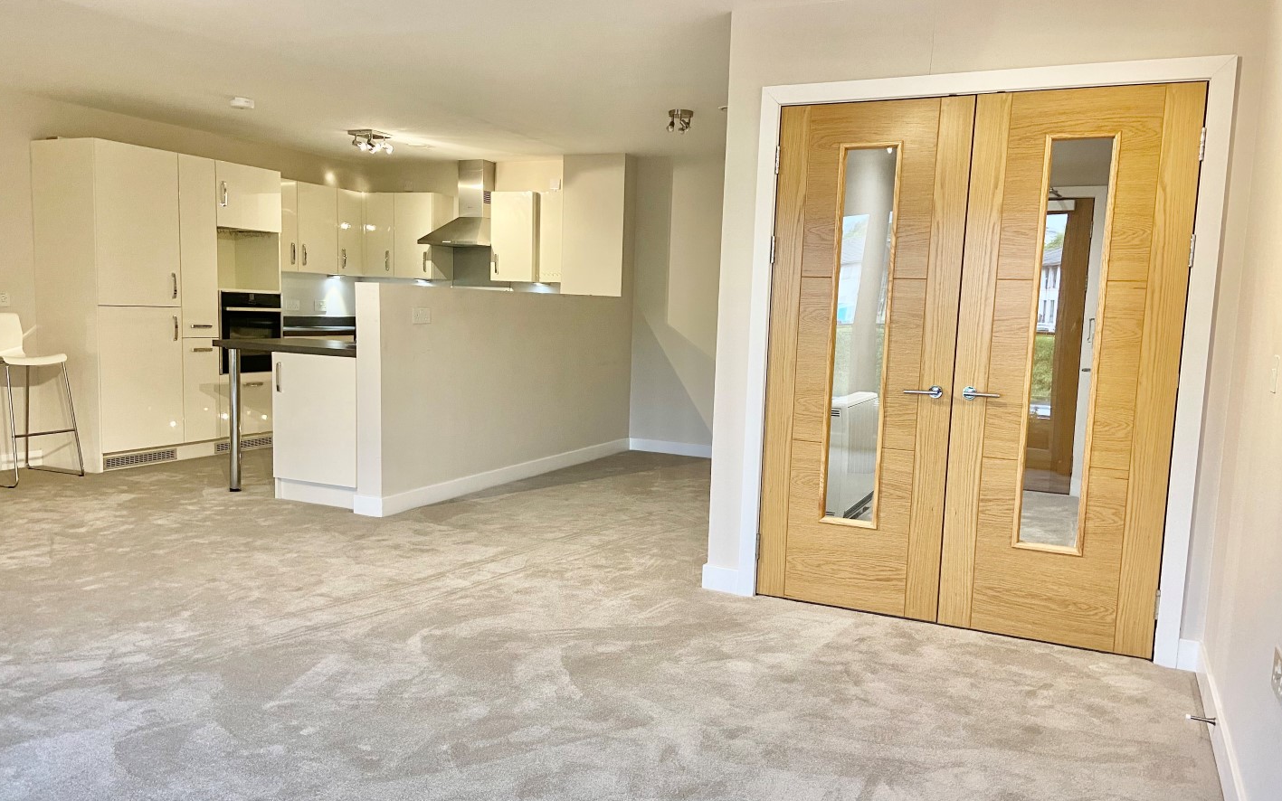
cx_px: 644
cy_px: 423
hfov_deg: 66.5
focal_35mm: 28
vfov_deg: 44.5
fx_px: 978
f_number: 1.8
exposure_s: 1/50
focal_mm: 4.25
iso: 160
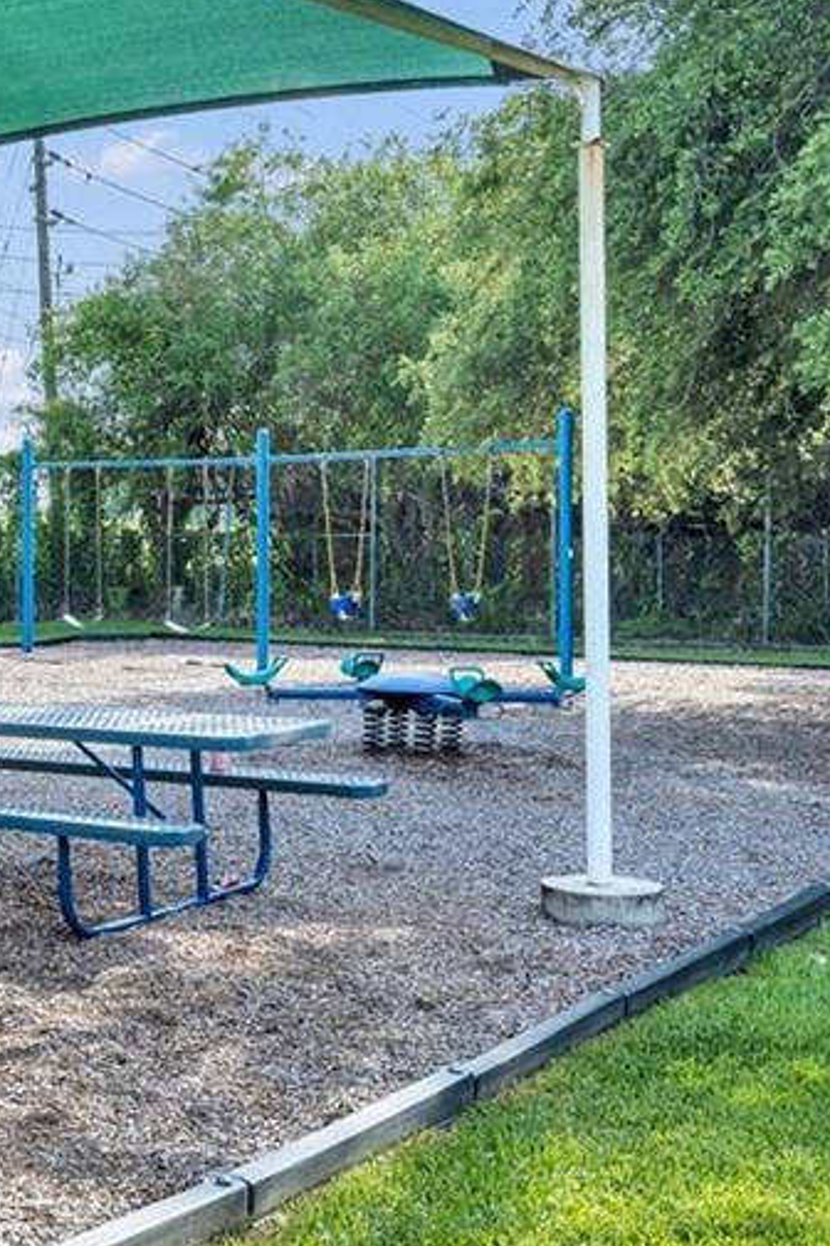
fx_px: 1867
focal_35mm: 54
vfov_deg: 36.8
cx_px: -94
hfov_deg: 23.4
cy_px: 554
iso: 140
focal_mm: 17
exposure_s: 1/250
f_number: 5.6
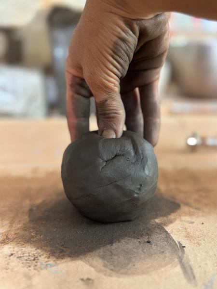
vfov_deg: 39.7
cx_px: 108
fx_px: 401
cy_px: 144
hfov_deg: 30.3
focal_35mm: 48
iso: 200
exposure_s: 1/60
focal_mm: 6.86
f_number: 1.78
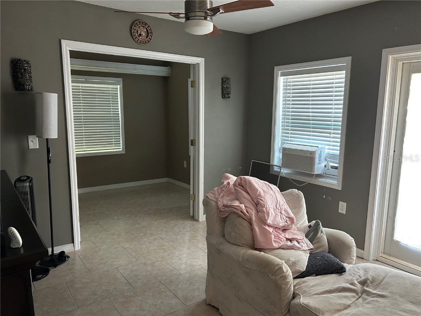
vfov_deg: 53.1
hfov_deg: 67.3
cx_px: 210
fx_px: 316
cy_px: 158
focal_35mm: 26
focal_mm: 5.7
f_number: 1.5
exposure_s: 1/60
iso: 500
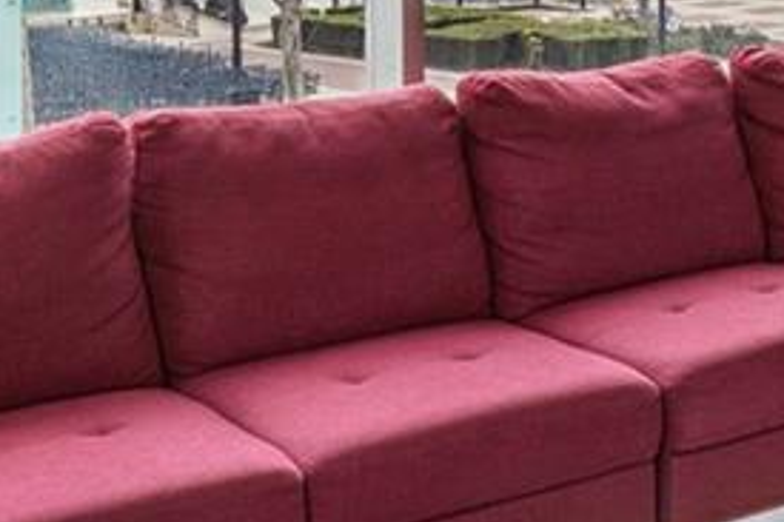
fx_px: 2024
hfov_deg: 20.1
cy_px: -171
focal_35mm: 93
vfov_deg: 14.1
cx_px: 1023
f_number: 9
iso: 400
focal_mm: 16
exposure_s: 1/160
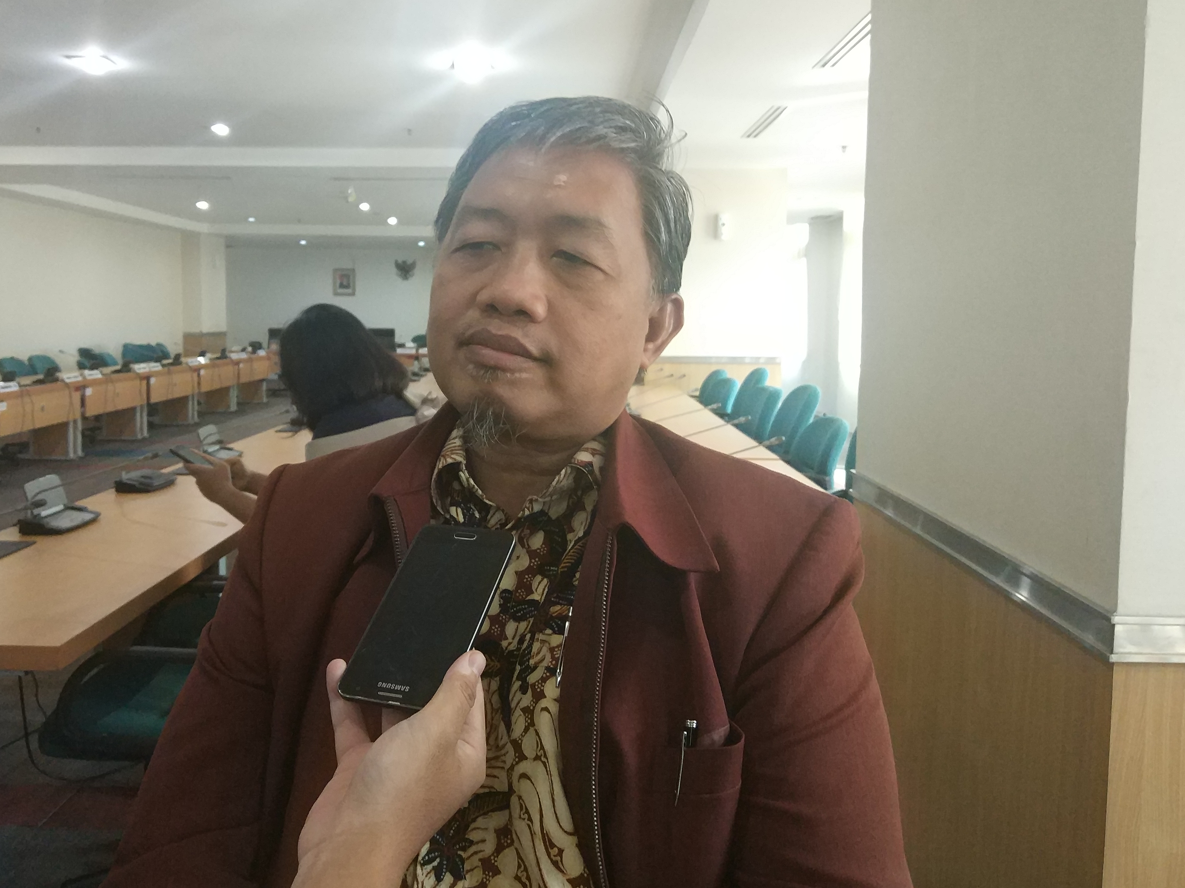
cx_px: 521
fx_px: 924
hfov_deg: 65.1
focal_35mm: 27
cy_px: 386
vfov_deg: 51.2
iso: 1000
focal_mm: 4.06
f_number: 2
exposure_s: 1/33
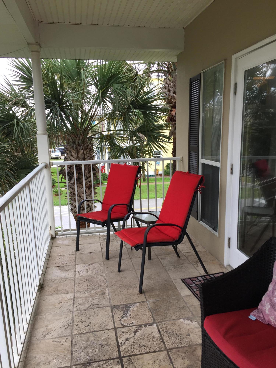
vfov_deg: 61.7
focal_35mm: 29
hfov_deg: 48.2
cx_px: 138
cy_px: 184
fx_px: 308
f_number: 2.2
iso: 32
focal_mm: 4.15
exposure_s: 1/129
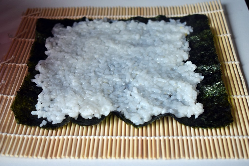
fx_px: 415
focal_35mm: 60
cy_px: 83
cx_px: 124
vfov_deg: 22.6
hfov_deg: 33.4
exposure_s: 1/80
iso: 400
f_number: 5
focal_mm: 40
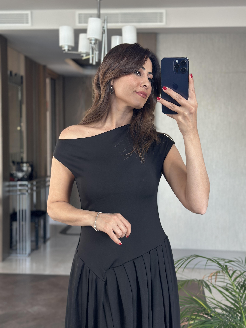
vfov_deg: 39.7
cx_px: 123
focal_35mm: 48
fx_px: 455
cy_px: 164
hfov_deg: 30.3
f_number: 1.78
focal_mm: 6.86
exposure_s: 1/60
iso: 200
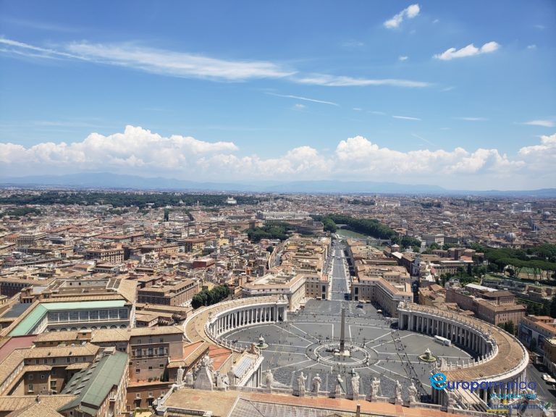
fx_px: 418
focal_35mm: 26
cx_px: 278
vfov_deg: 53.1
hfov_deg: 67.3
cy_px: 208
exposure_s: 1/1765
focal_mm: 4.3
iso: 50
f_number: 2.4
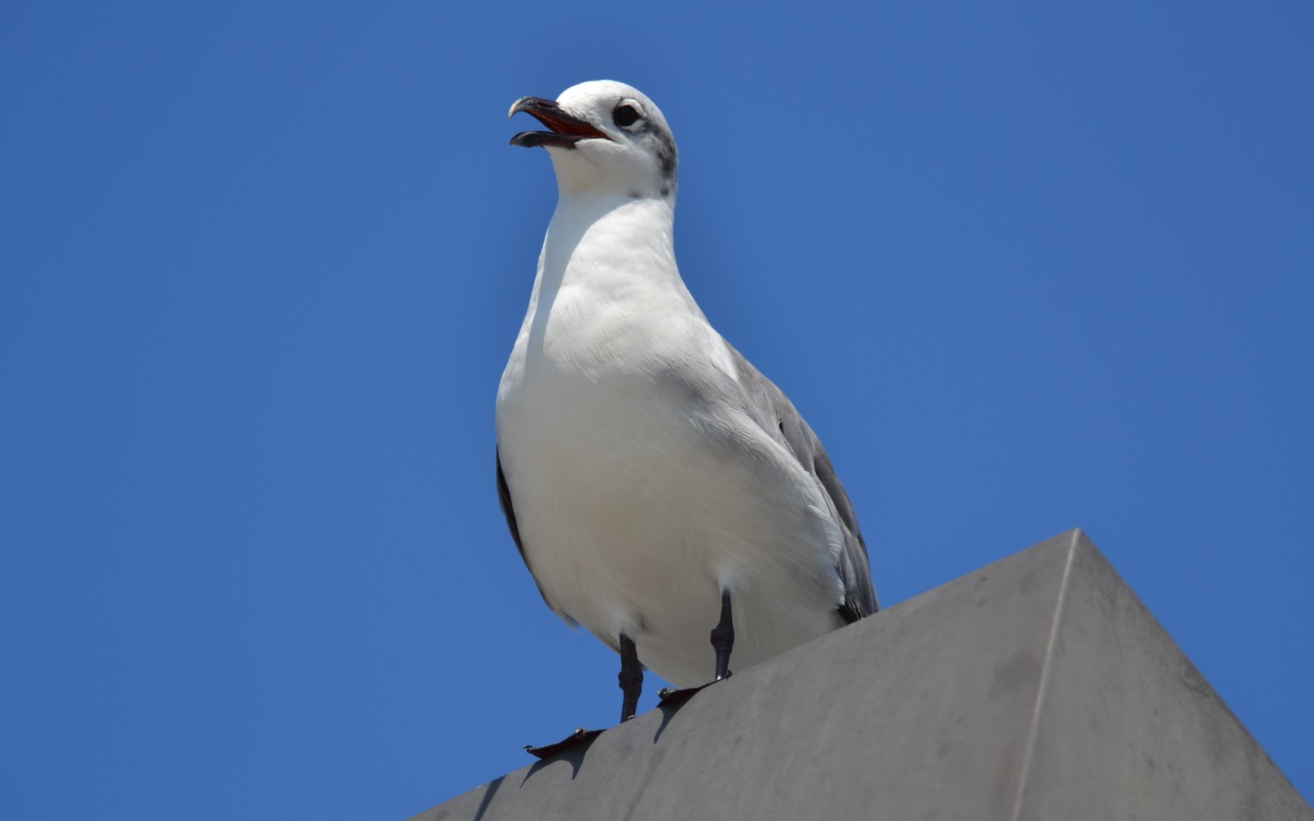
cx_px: 658
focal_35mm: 353
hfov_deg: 5.9
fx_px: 12642
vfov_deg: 3.7
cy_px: 412
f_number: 6.3
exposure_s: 1/640
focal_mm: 230
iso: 100
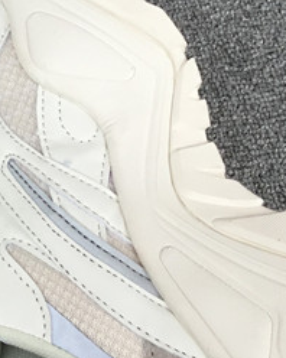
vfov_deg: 17.5
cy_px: 185
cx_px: -152
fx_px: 1165
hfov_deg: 13.2
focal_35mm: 110
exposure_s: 1/214
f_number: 2.4
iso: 25
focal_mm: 3.3
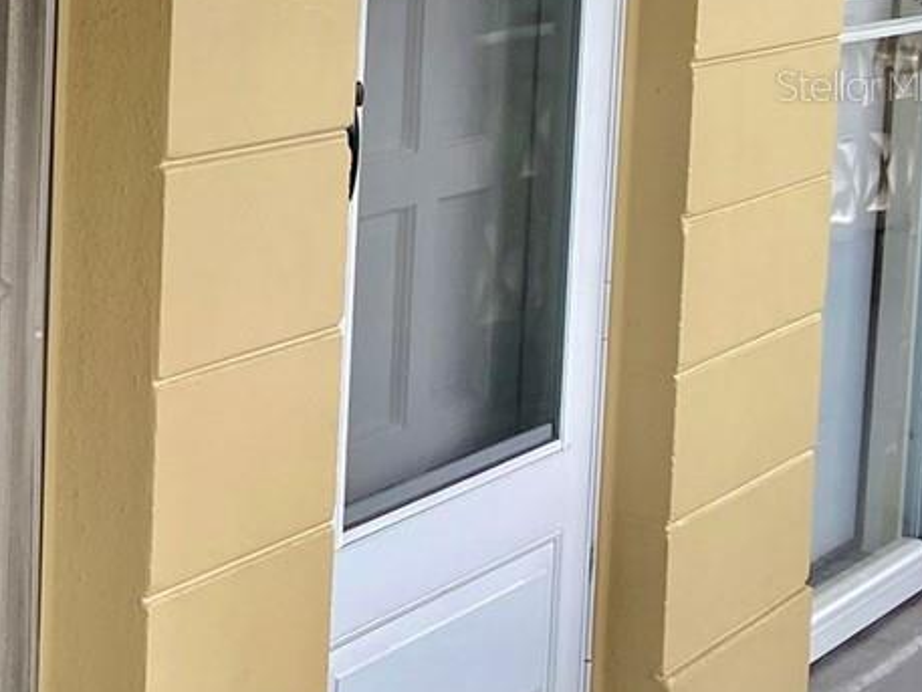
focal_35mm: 91
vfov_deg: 16.1
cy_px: 85
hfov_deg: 18.0
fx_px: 2424
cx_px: -648
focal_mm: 4.25
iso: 32
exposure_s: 1/508
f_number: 1.8
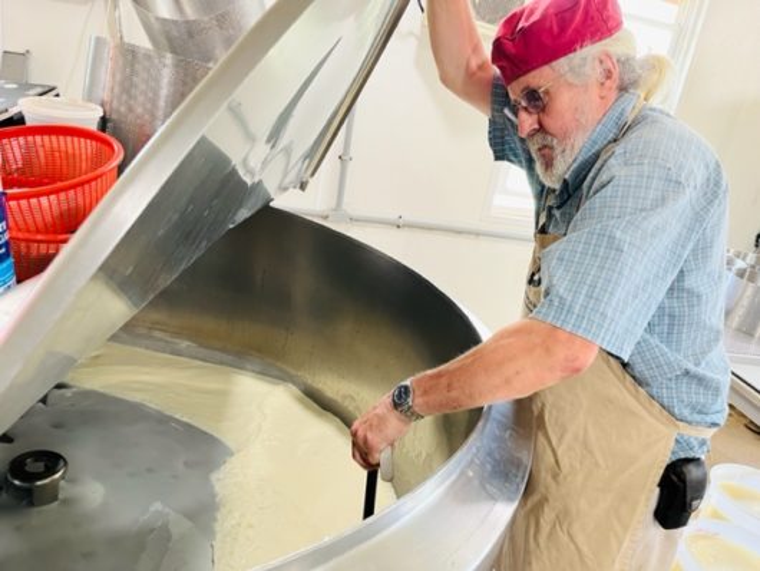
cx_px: 380
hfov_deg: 67.3
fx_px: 571
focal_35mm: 26
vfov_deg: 53.1
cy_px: 286
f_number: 1.6
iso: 100
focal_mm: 5.1
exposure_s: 1/60
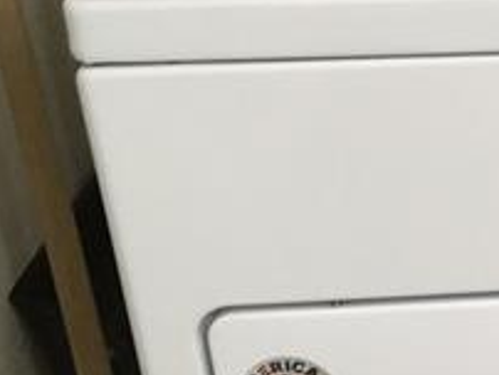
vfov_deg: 10.1
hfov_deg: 11.4
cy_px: 227
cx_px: 1161
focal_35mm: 147
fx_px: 2122
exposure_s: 1/50
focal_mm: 4.15
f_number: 2.2
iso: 32
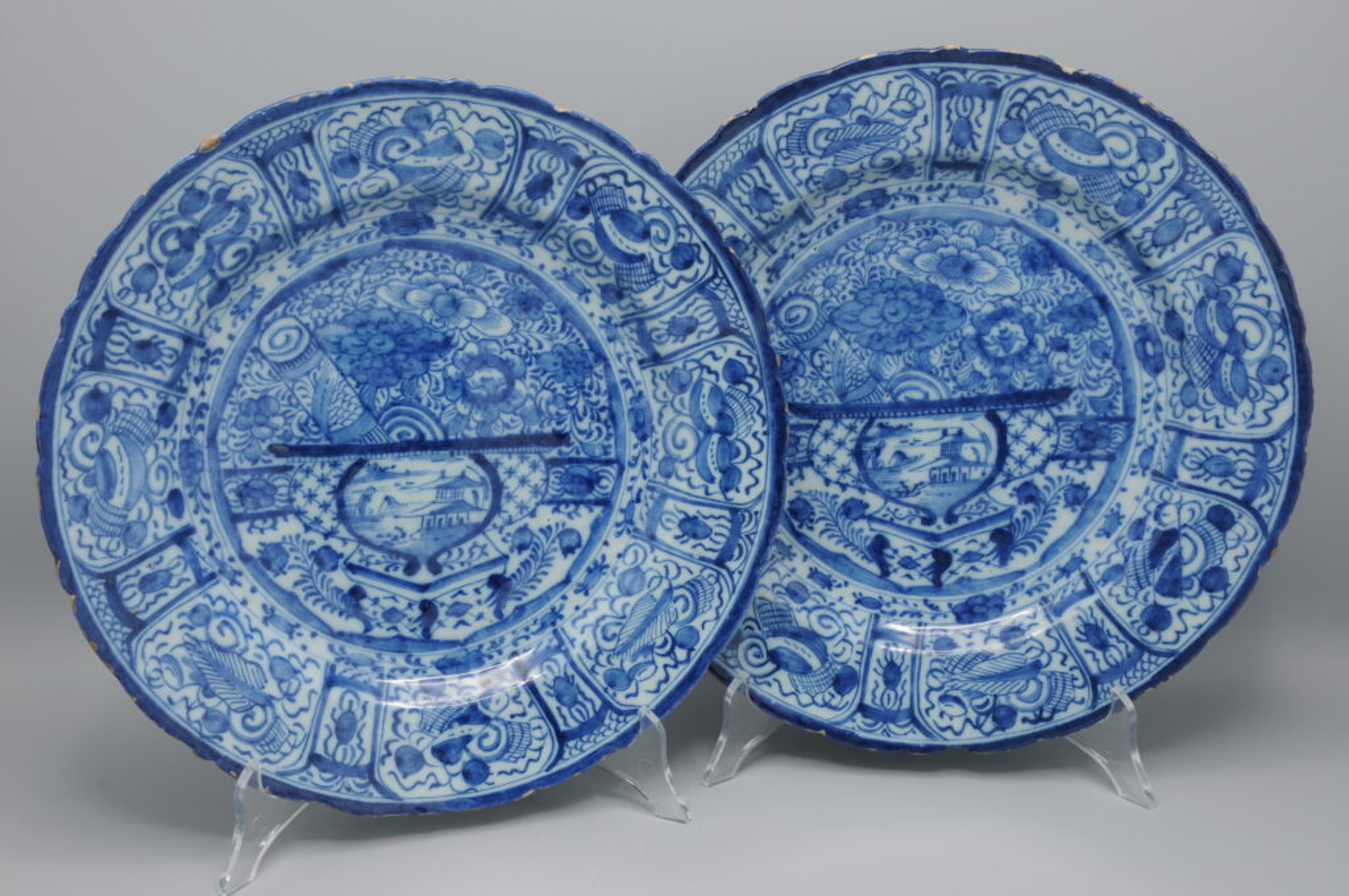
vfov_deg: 28.0
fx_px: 1796
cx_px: 674
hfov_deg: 41.2
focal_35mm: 48
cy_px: 448
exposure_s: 1/6
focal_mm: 32
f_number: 13
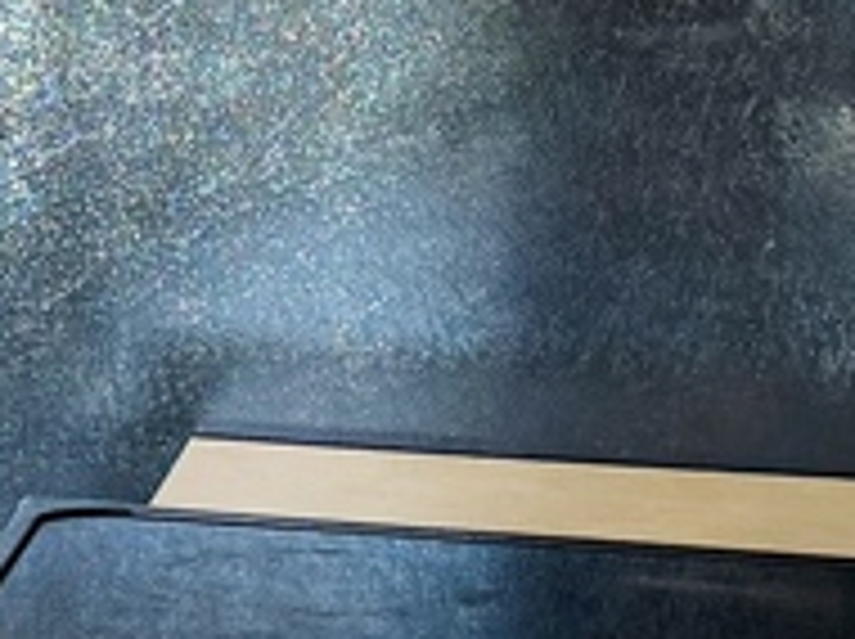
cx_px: -837
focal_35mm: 182
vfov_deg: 8.1
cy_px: 284
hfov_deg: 10.1
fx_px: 4490
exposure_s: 1/120
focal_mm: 6.76
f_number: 1.78
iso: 160
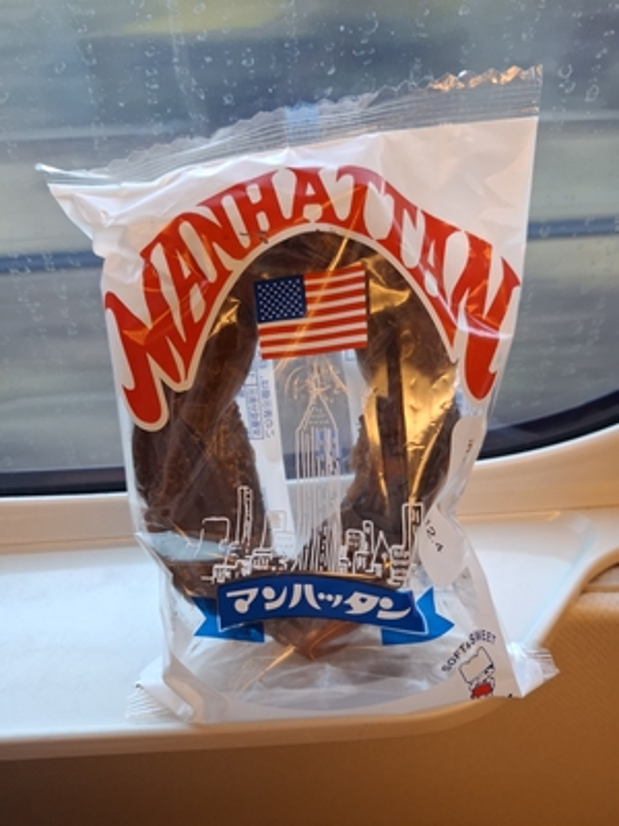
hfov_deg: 58.9
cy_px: 413
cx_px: 310
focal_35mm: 23
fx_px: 548
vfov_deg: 73.9
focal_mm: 5.54
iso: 160
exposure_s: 1/100
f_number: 1.8
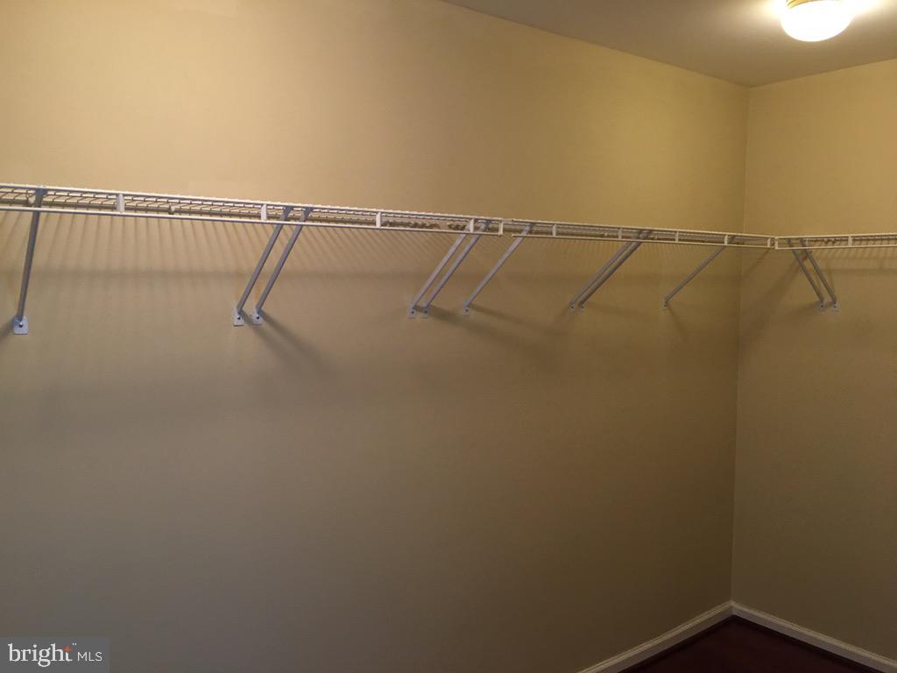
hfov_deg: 61.7
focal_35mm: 29
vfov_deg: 48.2
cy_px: 336
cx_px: 448
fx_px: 751
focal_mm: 4.15
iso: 40
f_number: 2.2
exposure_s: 1/15
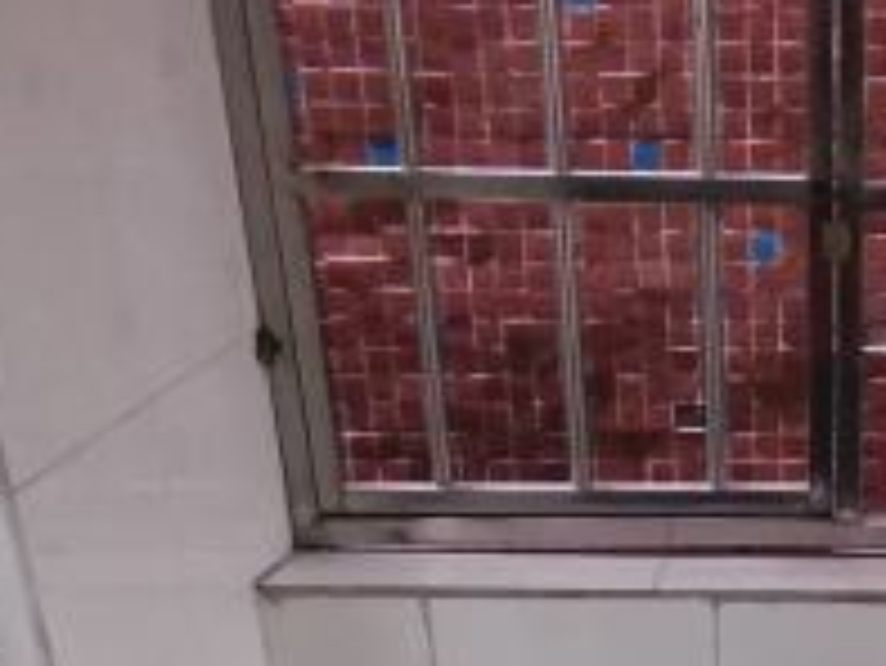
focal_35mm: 69
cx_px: 904
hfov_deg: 26.5
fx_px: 1767
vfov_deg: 19.3
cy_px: 918
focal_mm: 2.26
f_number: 2.2
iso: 500
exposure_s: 1/25
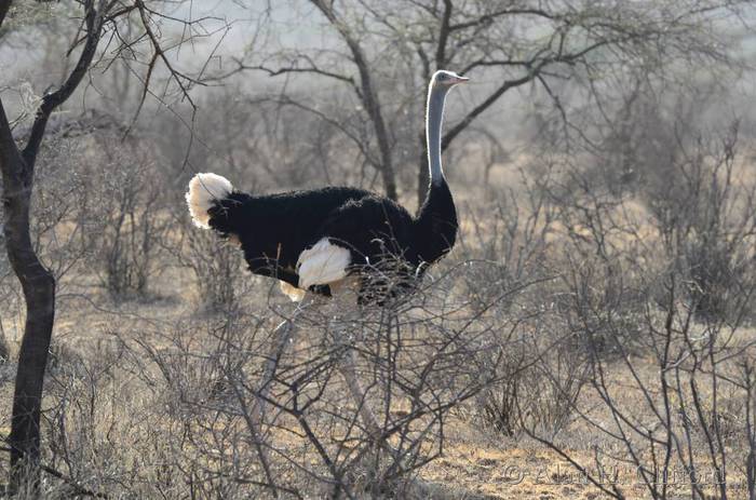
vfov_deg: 4.6
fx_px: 6284
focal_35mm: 300
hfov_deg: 6.9
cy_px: 250
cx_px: 378
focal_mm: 200
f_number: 5.3
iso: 250
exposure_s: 1/500
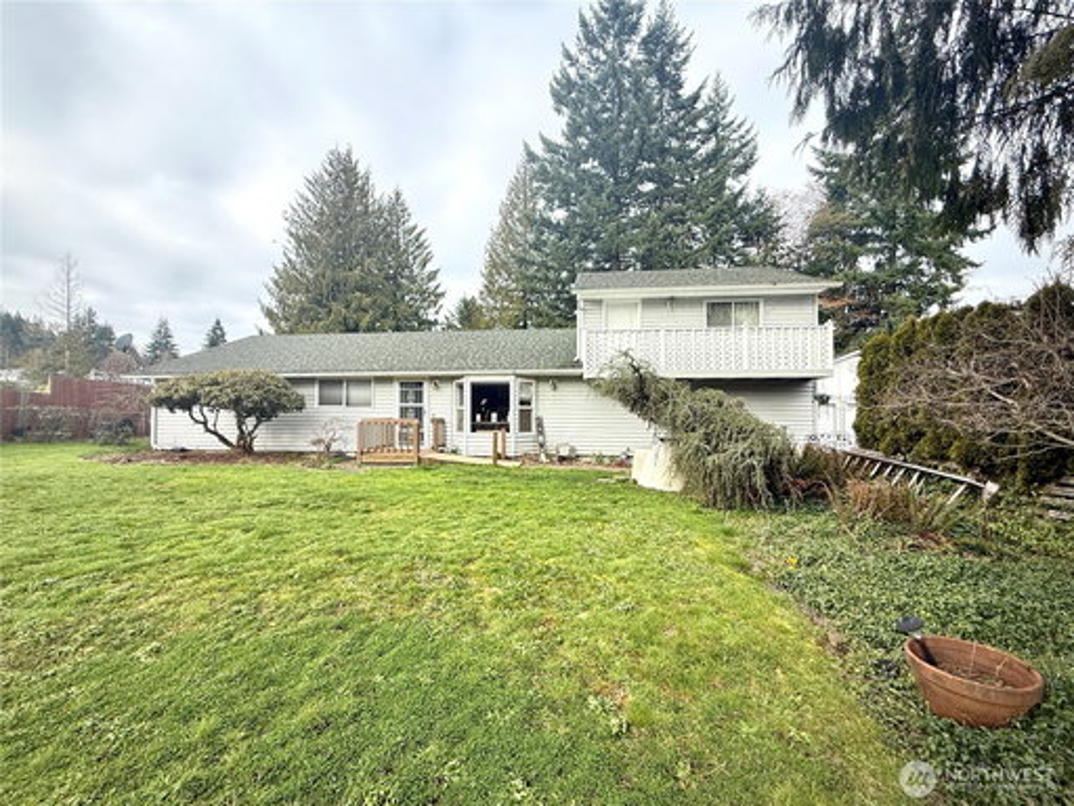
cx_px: 537
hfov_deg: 102.1
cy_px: 403
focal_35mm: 14
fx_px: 434
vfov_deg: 85.7
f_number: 2.2
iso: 50
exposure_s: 1/475
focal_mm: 2.22
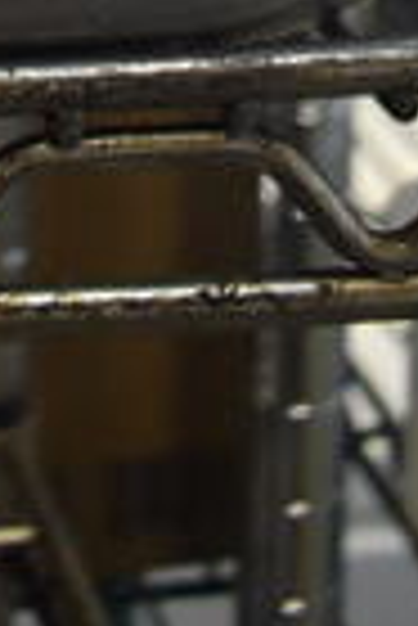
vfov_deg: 9.0
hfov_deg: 7.4
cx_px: -490
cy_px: -1335
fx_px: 3075
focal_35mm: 177
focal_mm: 18
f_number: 3.5
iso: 1400
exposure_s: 1/125
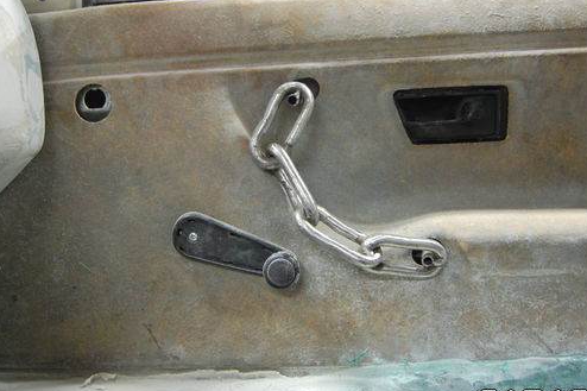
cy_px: 154
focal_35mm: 35
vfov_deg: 37.7
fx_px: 570
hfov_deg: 54.4
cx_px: 299
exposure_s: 1/13
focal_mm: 18
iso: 800
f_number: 3.5
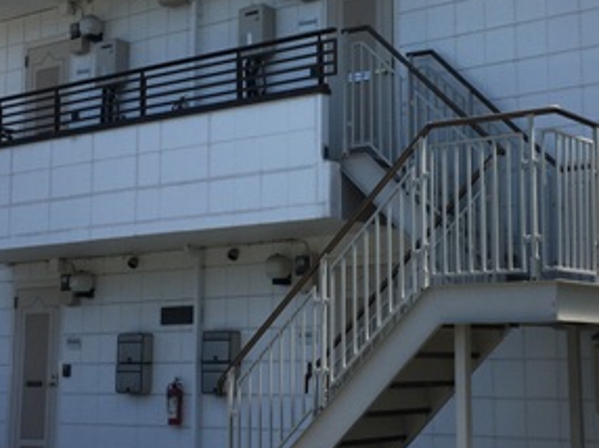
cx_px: 404
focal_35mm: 65
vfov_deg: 22.5
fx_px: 1124
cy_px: 176
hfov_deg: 29.6
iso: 25
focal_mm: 4.15
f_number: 2.2
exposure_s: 1/1131
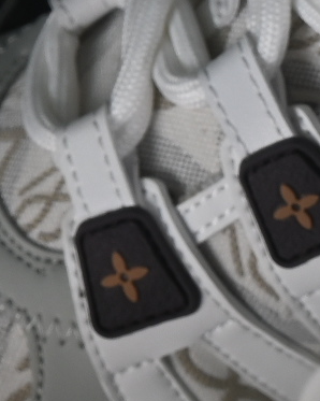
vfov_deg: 3.7
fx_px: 6232
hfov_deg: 2.9
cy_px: 363
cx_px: 524
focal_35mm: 526
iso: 160
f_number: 7.1
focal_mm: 50
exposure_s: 1/80
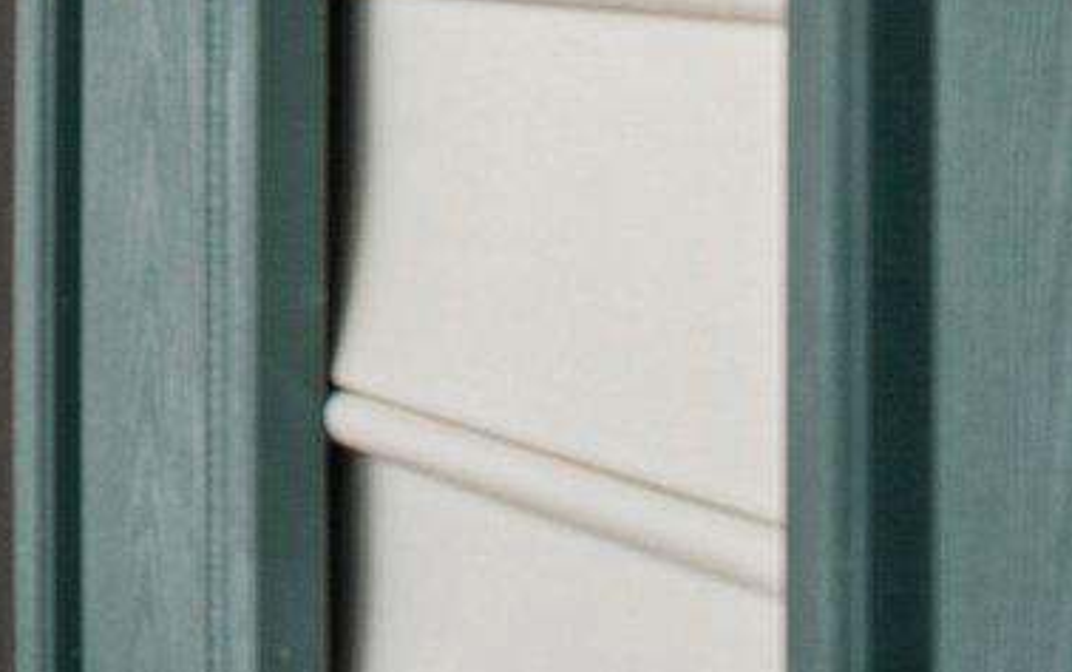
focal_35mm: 193
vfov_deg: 6.8
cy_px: -140
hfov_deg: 9.7
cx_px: -1398
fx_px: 5644
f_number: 11
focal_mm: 35
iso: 250
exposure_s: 1/80
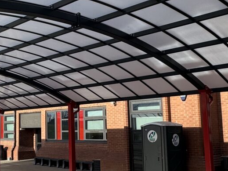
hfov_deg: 34.0
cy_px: 89
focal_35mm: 54
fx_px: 356
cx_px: 33
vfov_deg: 27.0
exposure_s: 1/1094
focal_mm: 2.22
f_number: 2.2
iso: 50
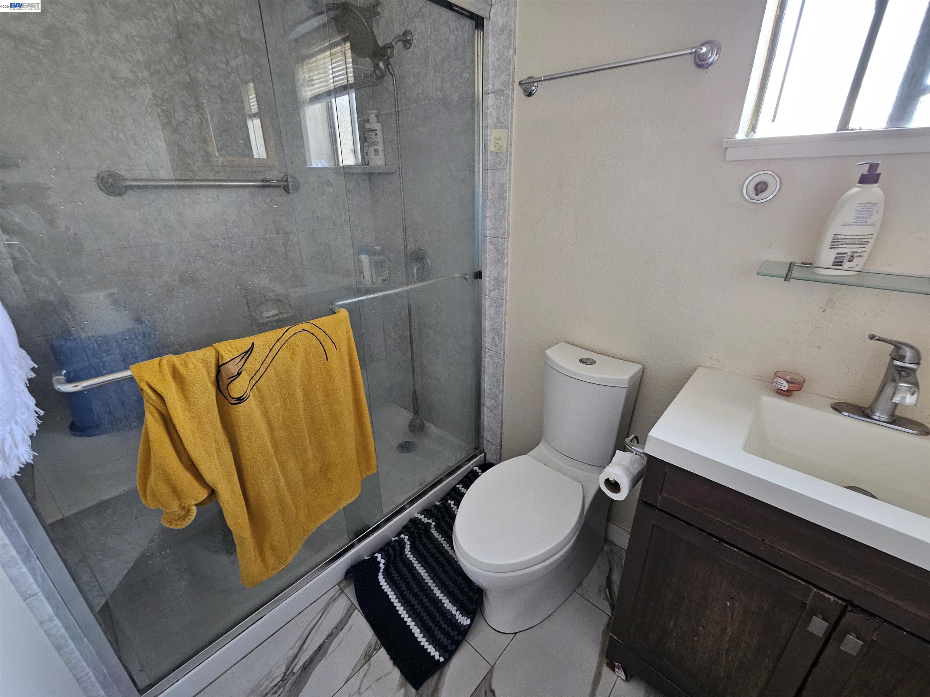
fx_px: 349
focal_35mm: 13
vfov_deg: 89.9
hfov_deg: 106.2
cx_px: 465
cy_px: 348
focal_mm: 2.2
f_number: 2.2
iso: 400
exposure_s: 1/30
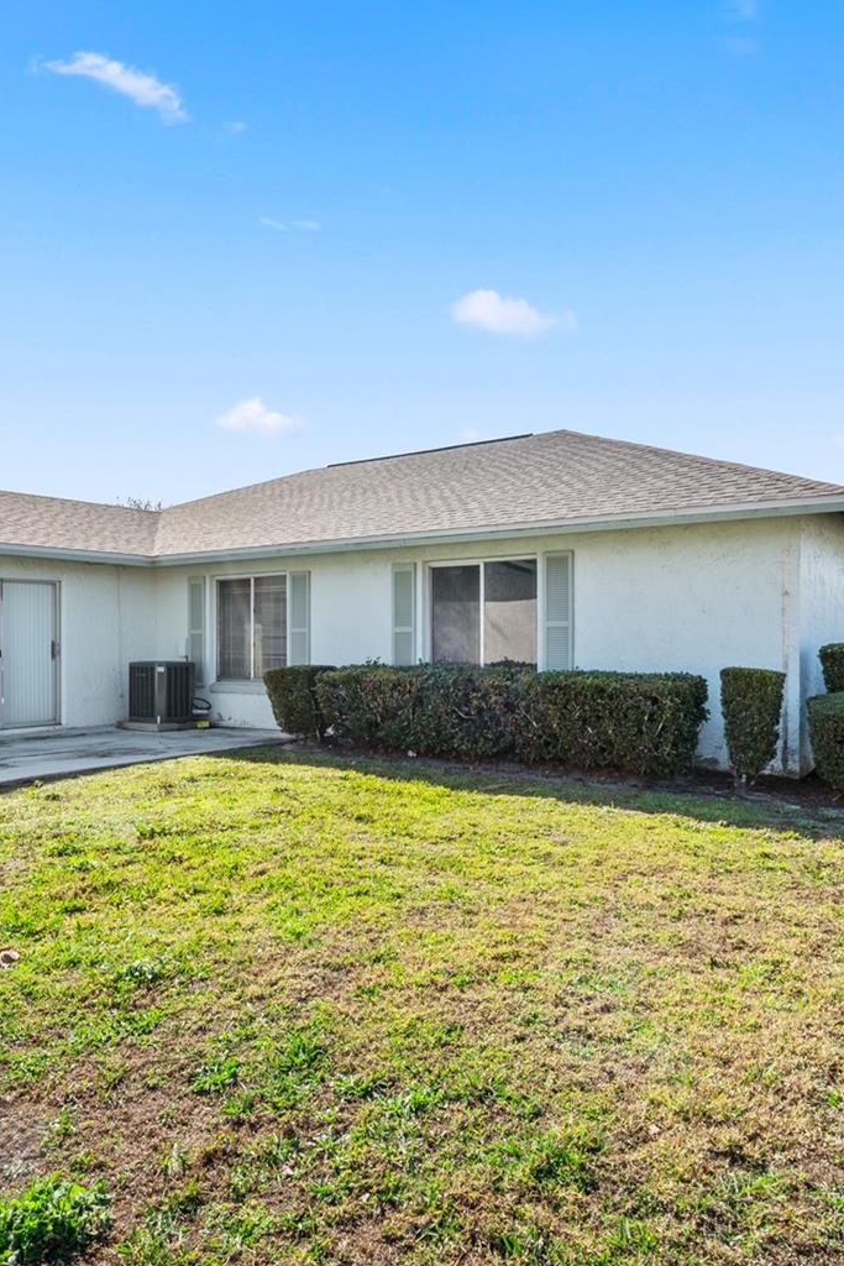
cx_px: 420
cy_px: 642
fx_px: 879
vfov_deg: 71.5
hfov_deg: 51.3
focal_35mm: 25
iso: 160
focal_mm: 16
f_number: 14
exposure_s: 1/40
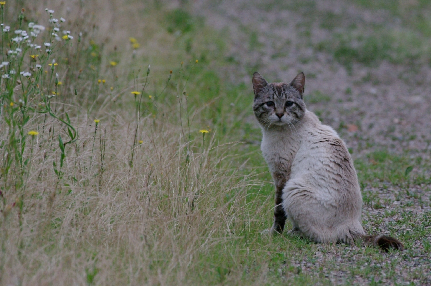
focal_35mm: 450
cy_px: 143
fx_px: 5381
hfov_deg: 4.6
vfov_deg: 3.0
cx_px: 216
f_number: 8
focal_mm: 300
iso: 1600
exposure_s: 1/750
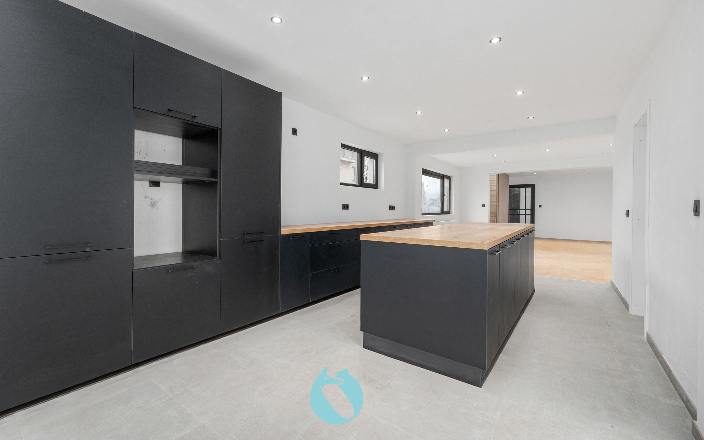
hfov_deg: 101.4
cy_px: 210
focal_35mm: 15
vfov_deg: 74.8
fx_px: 288
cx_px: 337
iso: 250
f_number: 11
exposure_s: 1/250
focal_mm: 14
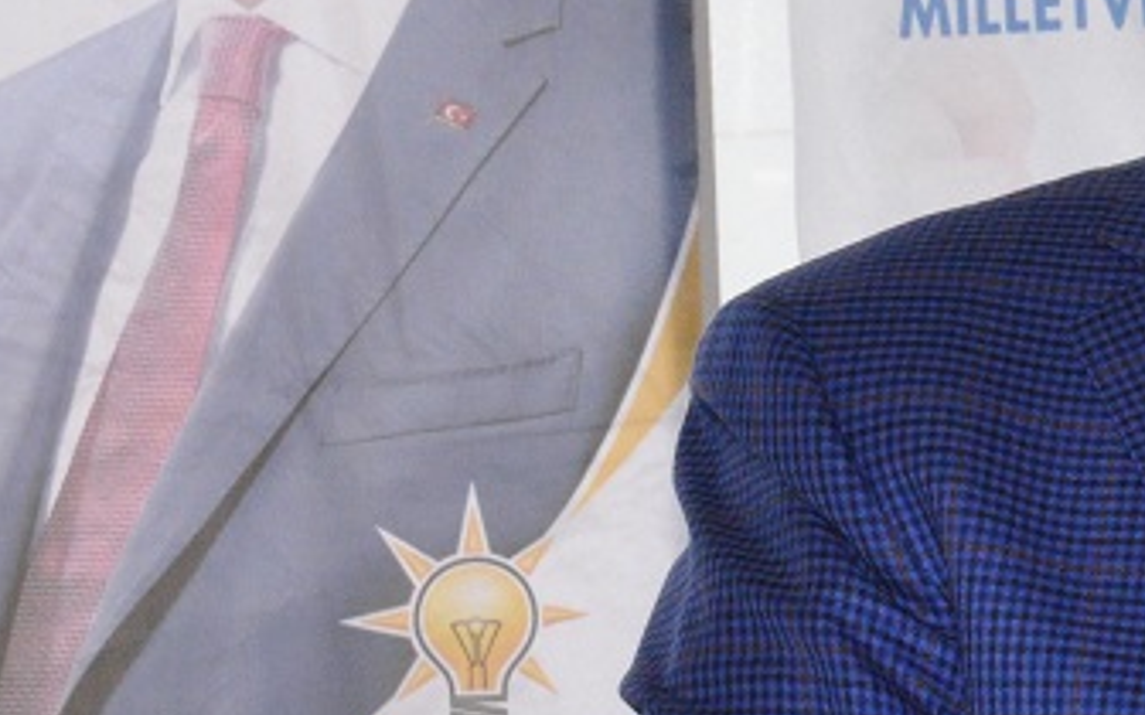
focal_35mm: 387
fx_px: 12061
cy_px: 306
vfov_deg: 3.4
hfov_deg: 5.4
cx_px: 1394
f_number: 20
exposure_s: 1/200
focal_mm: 85
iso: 2000
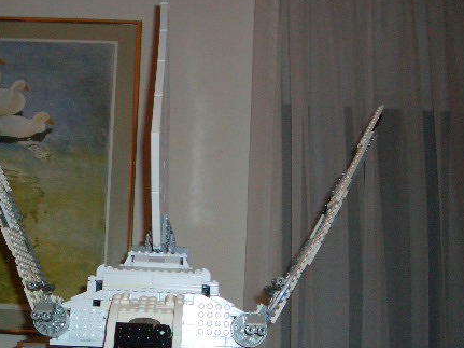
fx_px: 697
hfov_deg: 36.2
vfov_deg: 27.9
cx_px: 136
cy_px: 228
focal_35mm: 52
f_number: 2.6
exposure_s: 1/60
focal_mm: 5.8
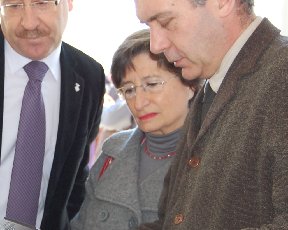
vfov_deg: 14.4
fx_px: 912
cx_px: -6
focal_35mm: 107
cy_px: 154
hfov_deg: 17.5
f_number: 4.2
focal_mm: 26
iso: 400
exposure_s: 1/60
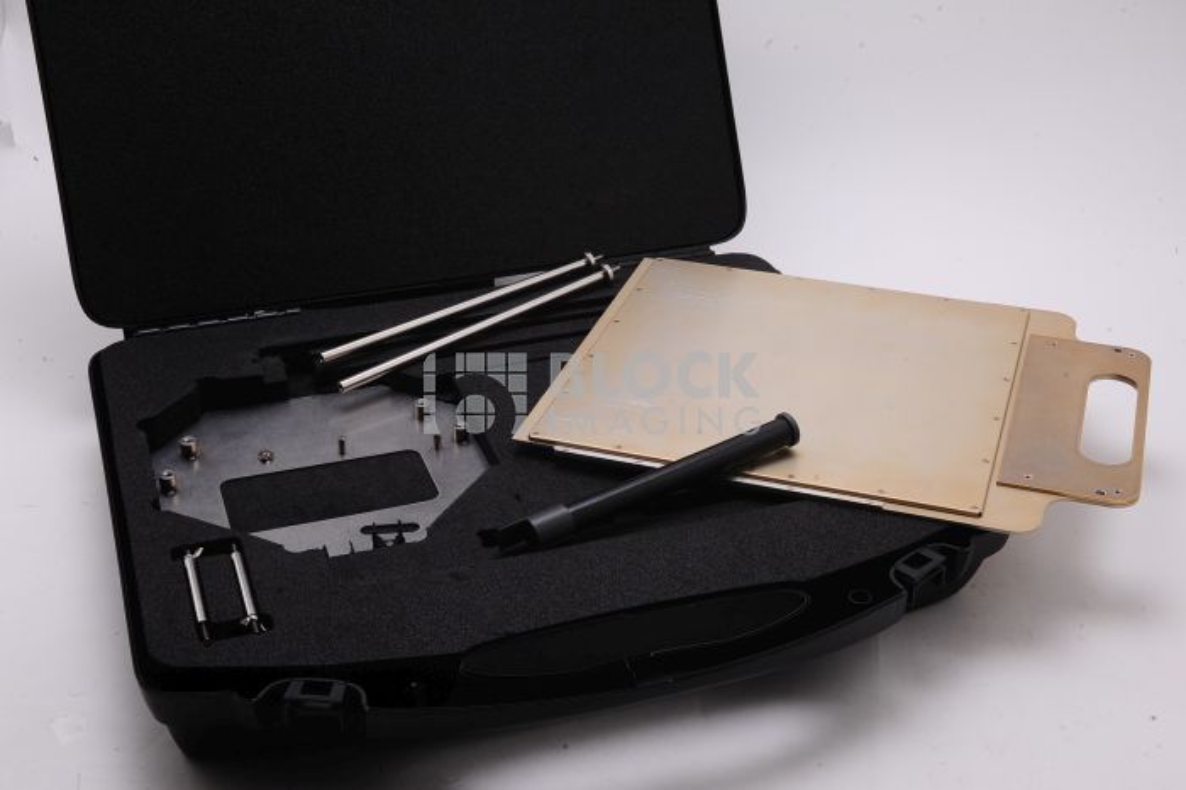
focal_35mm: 50
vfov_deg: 27.0
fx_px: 1646
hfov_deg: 39.6
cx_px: 593
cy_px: 395
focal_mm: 50
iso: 320
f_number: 14
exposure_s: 1/125
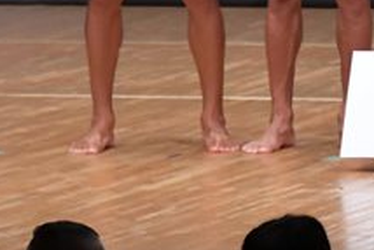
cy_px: -177
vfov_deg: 1.7
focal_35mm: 814
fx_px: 8462
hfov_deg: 2.5
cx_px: 558
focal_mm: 150
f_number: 5.6
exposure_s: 1/400
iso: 6400
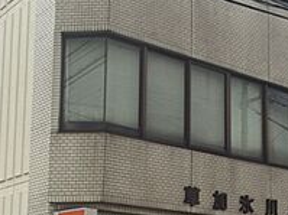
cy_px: 200
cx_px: 165
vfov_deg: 19.5
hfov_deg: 26.3
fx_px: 615
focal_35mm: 74
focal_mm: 4.15
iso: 32
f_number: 2.2
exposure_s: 1/1580
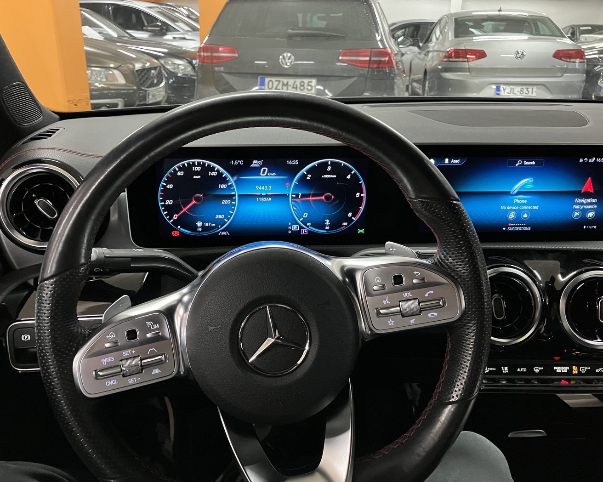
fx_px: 535
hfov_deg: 58.7
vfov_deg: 48.5
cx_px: 284
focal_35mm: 30
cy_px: 237
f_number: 1.8
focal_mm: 3.99
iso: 500
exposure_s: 1/25
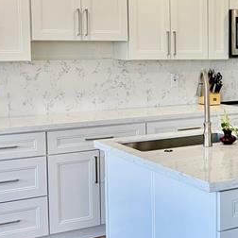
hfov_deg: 22.4
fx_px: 568
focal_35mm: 73
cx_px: 262
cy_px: 93
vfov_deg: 23.6
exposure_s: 1/170
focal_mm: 5.96
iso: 125
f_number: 1.6
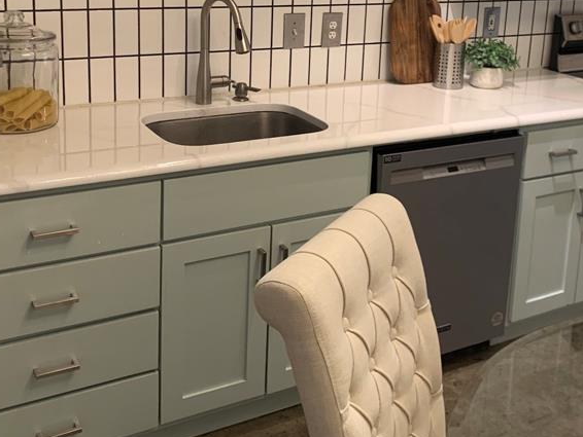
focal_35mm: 47
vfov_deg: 30.1
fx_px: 792
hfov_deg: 40.3
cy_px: 79
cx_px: 338
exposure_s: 1/60
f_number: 1.8
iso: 160
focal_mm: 4.25
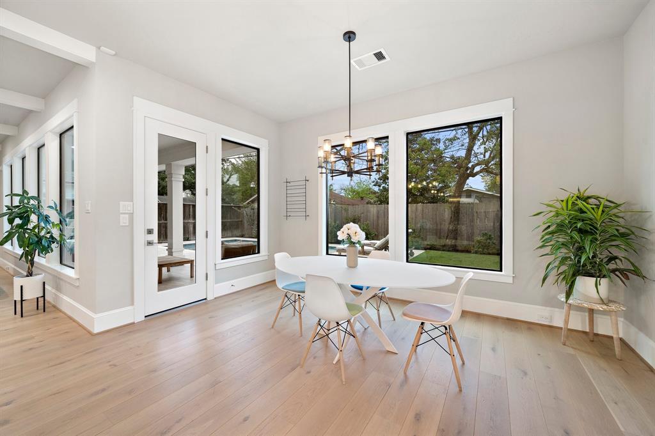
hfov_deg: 104.3
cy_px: 218
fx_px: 255
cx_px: 328
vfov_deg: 81.2
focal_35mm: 14
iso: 800
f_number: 8
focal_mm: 14
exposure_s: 1/200
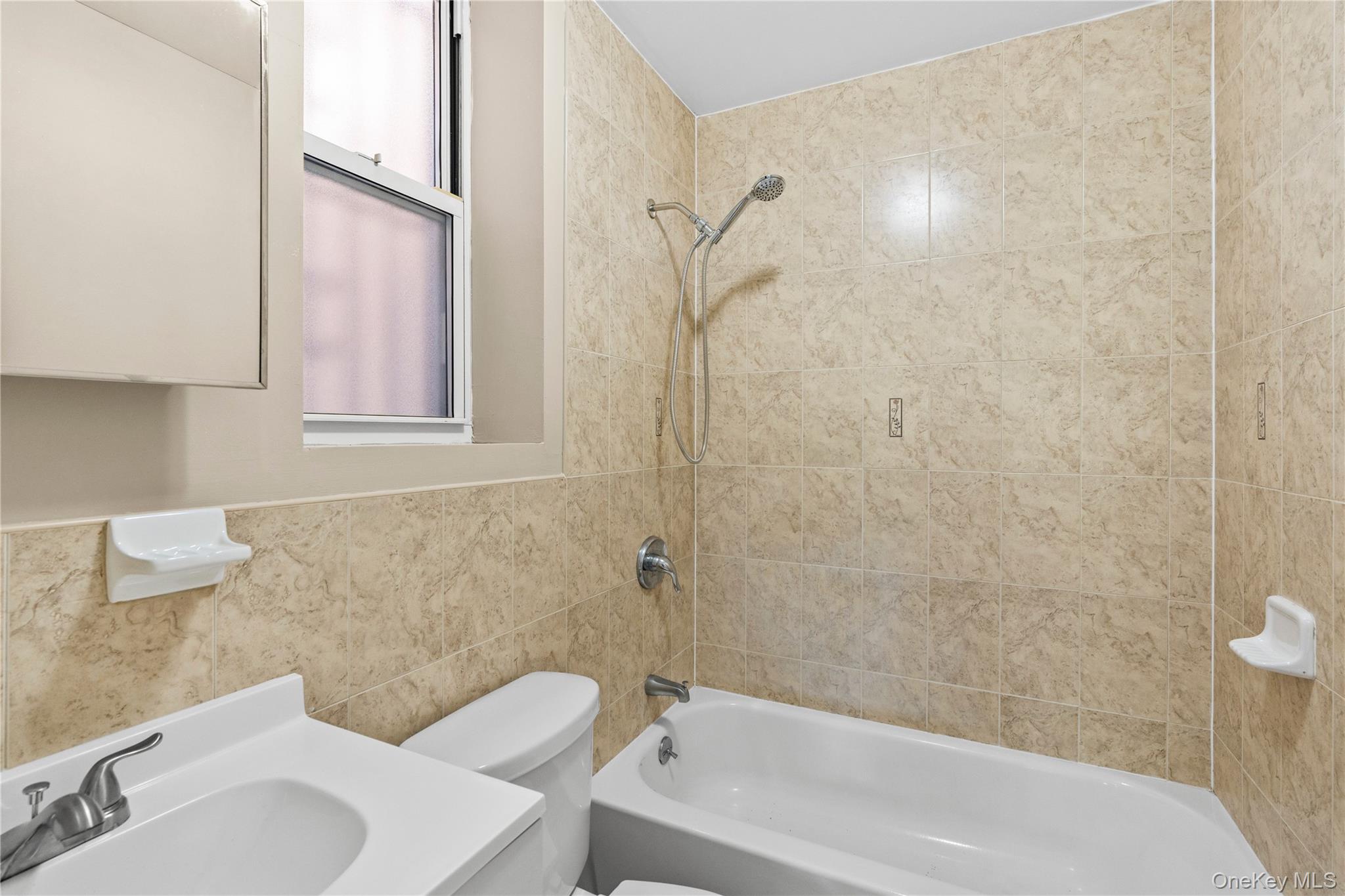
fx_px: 598
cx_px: 672
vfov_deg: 73.7
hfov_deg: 96.7
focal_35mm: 16
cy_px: 448
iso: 400
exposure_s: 1/2
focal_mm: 16
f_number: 8
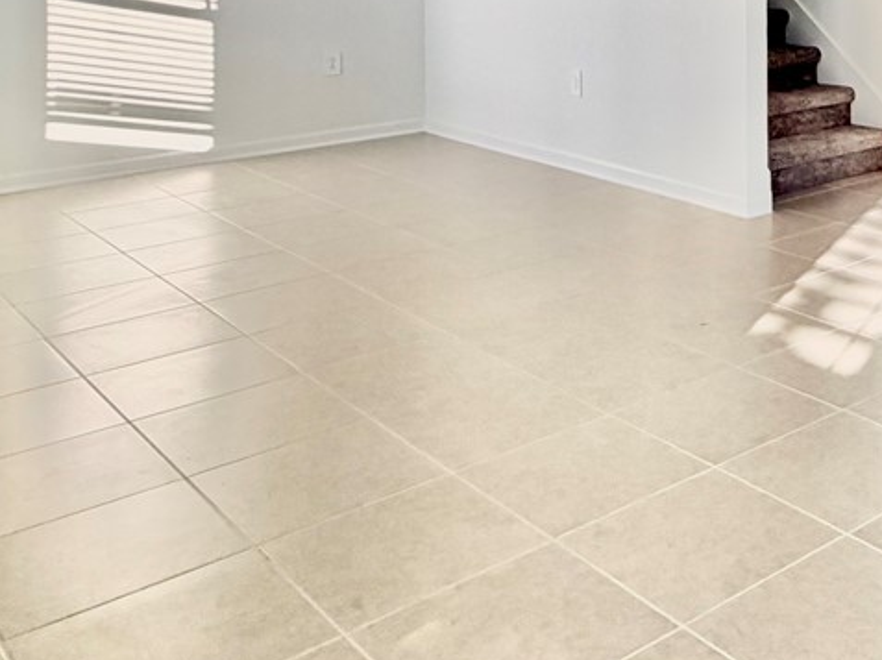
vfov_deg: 28.0
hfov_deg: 36.5
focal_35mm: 47
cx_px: 873
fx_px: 1197
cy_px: -70
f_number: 2.2
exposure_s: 1/121
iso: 50
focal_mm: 2.22
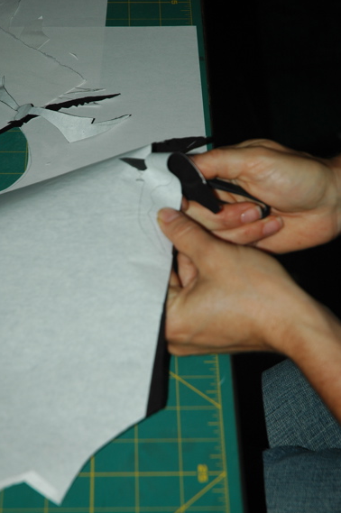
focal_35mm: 118
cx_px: 155
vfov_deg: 17.4
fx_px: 1681
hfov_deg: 11.6
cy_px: 229
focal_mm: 70
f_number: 5.6
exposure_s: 1/125
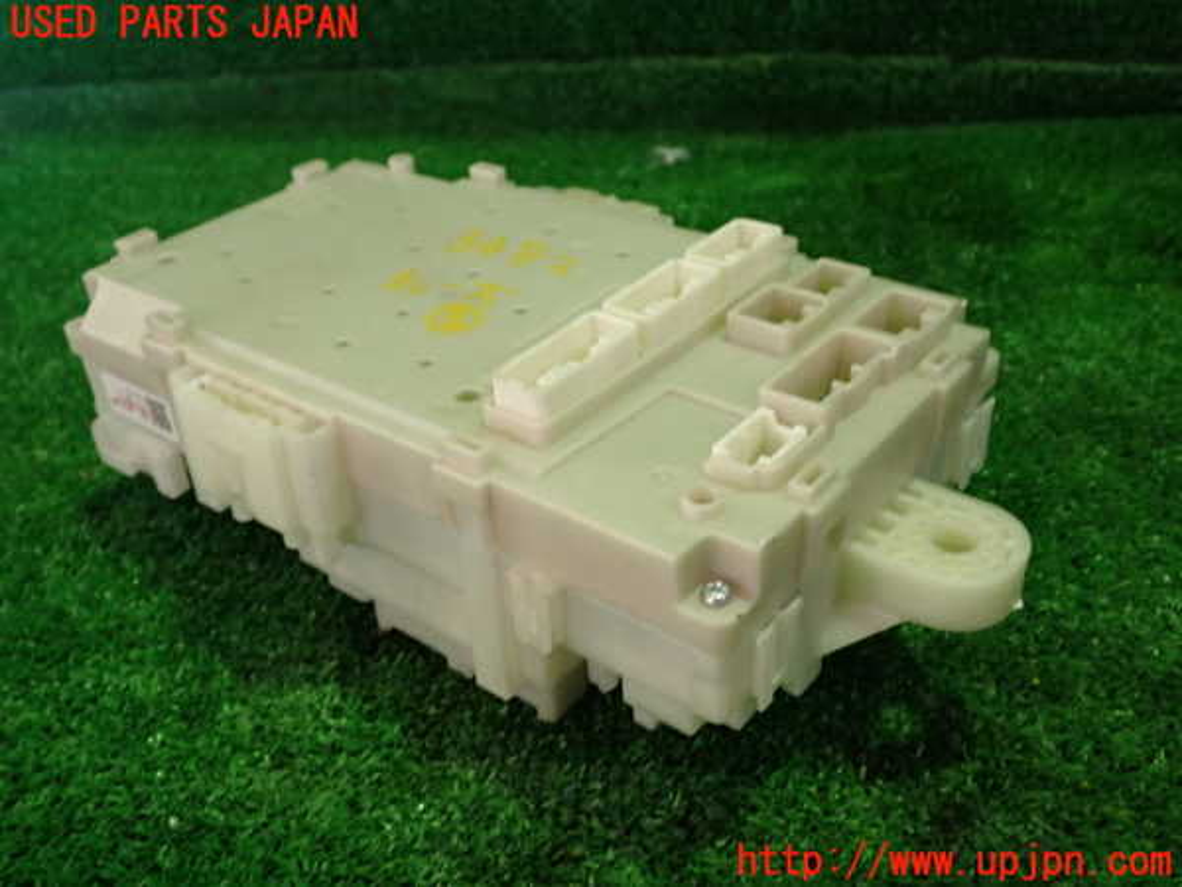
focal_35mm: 36
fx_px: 1229
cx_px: 591
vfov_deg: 39.7
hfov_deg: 51.4
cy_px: 444
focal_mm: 6.37
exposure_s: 1/40
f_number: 2.5
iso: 320
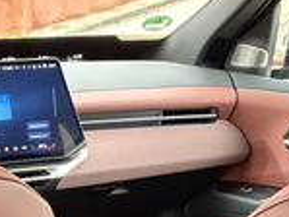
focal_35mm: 69
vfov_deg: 17.1
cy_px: 401
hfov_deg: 27.0
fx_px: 577
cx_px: 21
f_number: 2.2
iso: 800
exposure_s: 1/60
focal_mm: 2.22
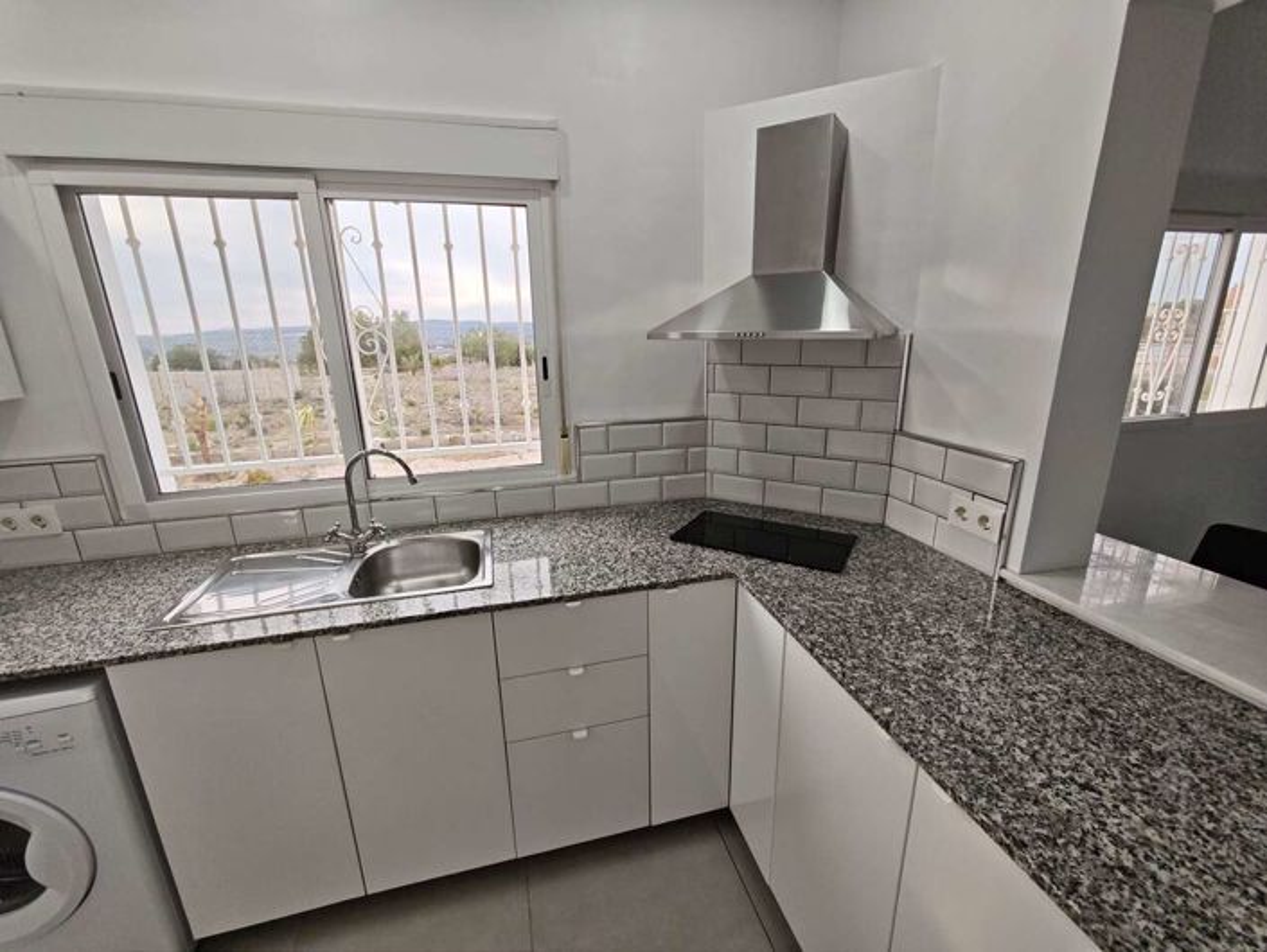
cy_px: 476
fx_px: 513
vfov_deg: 85.8
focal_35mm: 14
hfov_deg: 102.0
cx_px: 634
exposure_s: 1/120
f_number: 2.2
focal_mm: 2.16
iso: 160
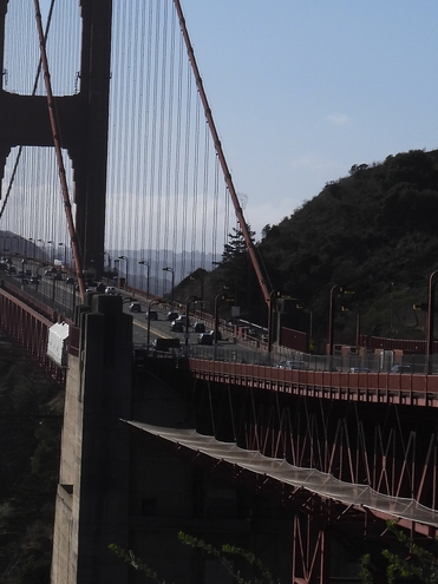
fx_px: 3055
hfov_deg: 8.2
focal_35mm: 181
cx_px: 1
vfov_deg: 10.9
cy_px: 277
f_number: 4.5
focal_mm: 12.5
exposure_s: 1/2000
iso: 100
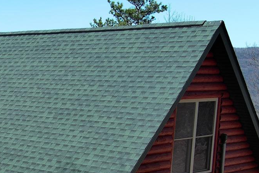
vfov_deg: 15.0
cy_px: 193
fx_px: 640
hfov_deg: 21.3
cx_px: -48
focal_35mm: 89
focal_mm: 10.57
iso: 100
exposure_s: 1/945
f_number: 2.8
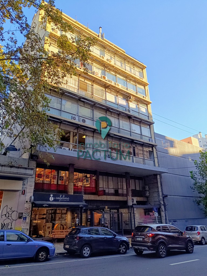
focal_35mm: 24
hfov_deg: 56.8
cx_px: 104
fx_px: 191
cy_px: 138
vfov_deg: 71.6
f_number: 1.88
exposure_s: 1/203
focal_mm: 5.59
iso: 51
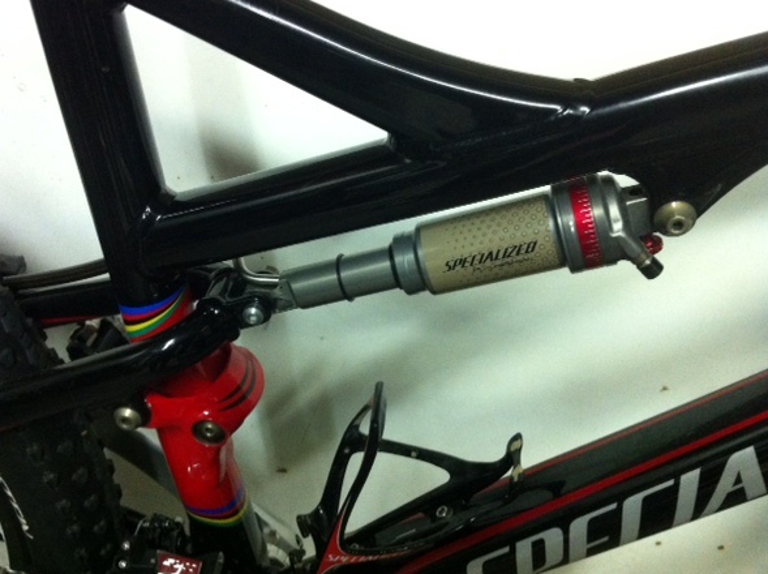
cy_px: 275
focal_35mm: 38
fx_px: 842
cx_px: 353
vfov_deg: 37.6
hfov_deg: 49.0
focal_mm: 3.85
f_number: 2.8
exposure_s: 1/15
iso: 400
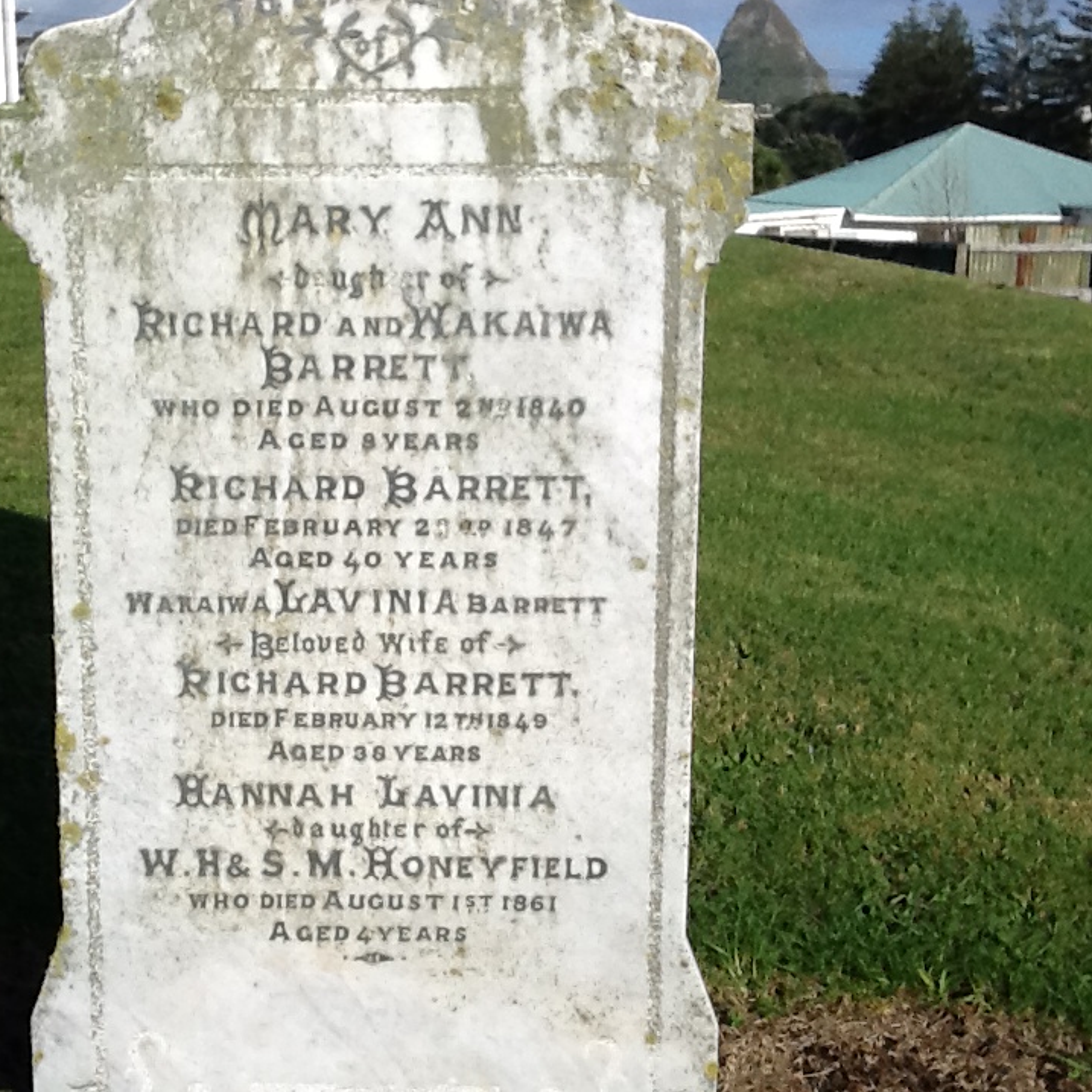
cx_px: 370
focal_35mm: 52
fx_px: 1856
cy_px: 546
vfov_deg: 32.8
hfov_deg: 32.5
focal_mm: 2.03
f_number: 2.4
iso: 40
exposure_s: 1/2058
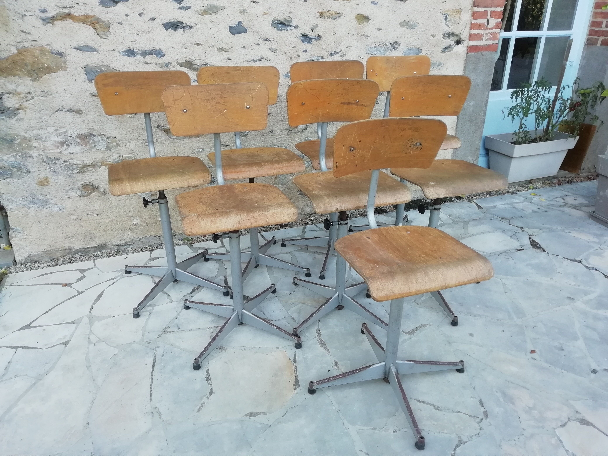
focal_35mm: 26
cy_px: 228
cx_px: 304
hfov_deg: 67.3
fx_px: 457
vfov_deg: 53.1
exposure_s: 1/100
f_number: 2.2
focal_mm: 3.46
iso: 80
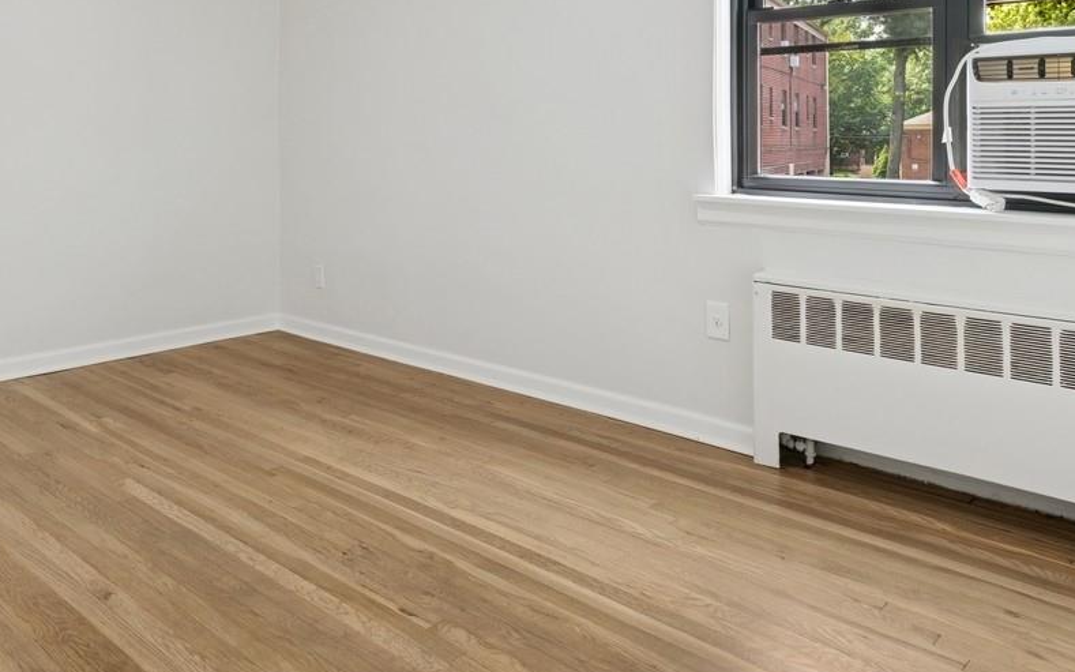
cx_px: 349
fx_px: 908
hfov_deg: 59.7
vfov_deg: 39.0
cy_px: 132
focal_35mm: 31
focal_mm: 15
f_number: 11
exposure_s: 1/3.33
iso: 100
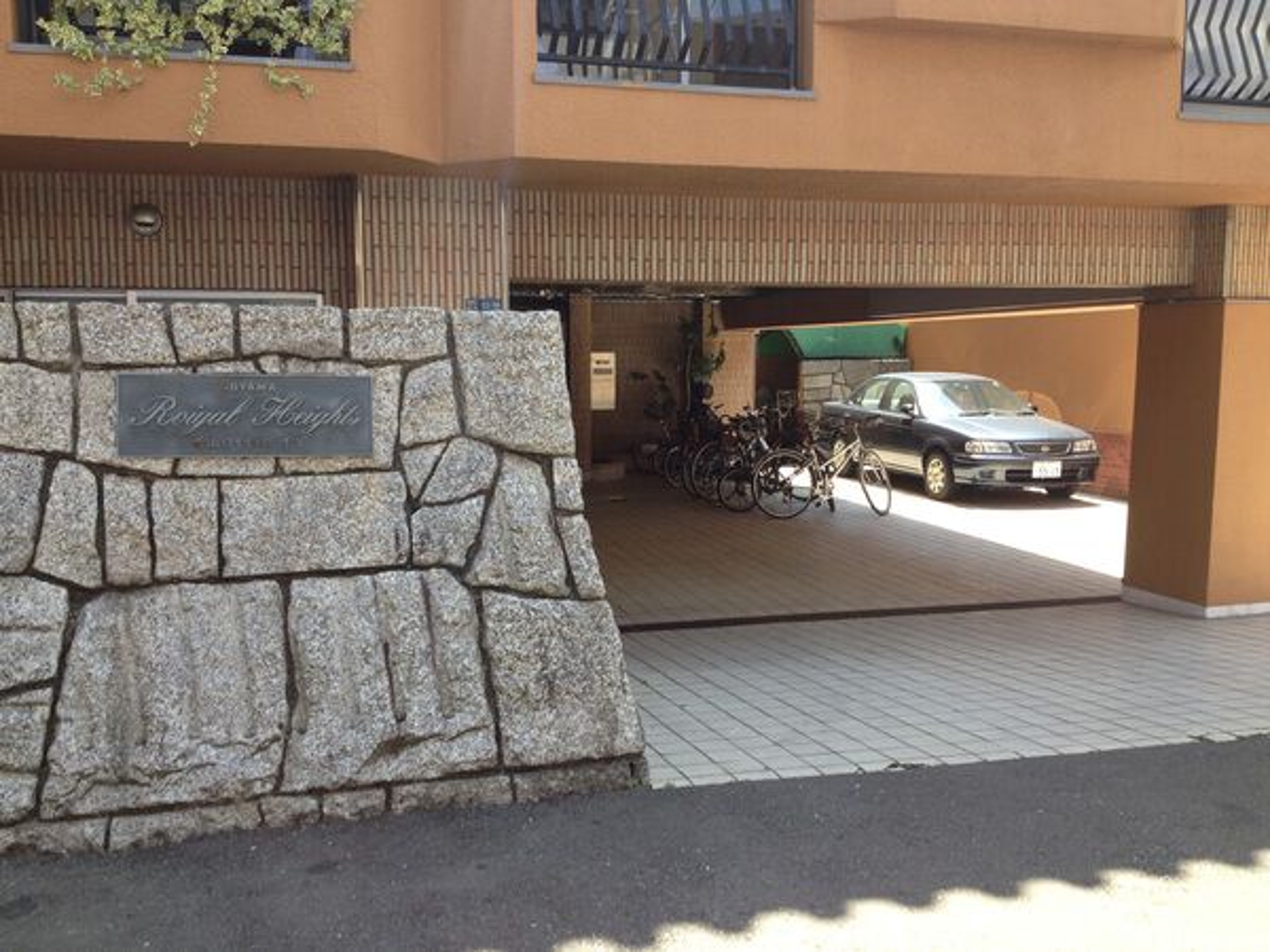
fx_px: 1284
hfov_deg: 52.6
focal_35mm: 35
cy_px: 476
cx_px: 635
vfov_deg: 40.7
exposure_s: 1/272
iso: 50
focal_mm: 4.28
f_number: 2.4
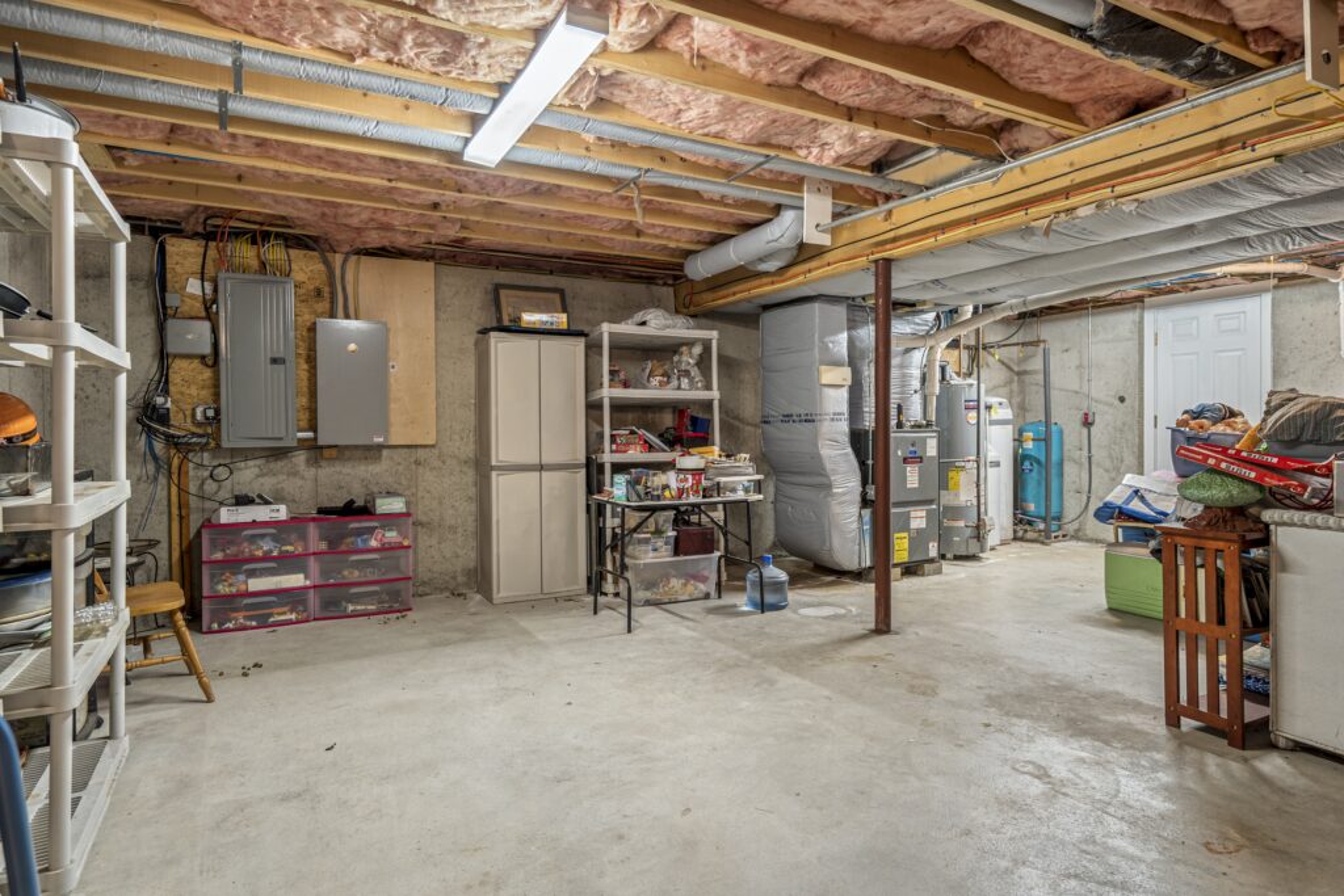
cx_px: 672
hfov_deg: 86.9
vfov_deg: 64.6
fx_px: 709
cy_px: 448
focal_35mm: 19
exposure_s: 2.5
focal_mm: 19
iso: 500
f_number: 6.3
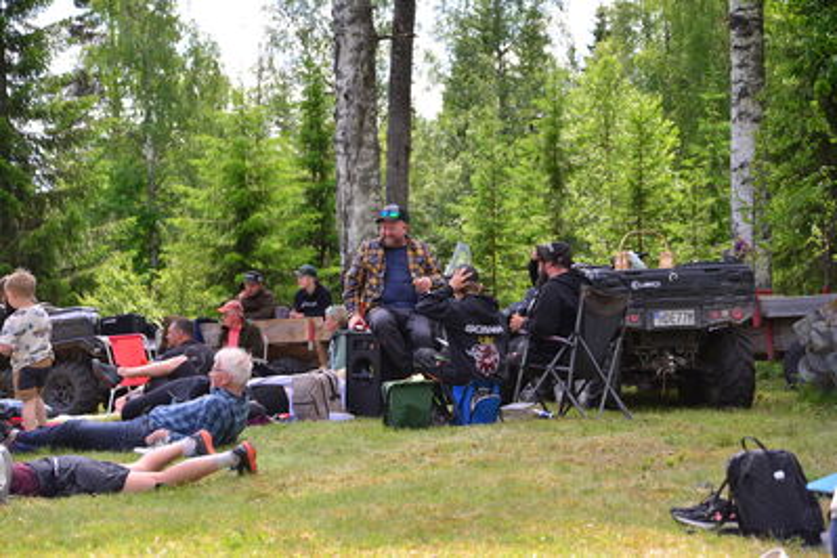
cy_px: 279
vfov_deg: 16.1
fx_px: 1976
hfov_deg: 23.9
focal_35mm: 85
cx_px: 418
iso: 100
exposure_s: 1/250
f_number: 4.5
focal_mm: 85
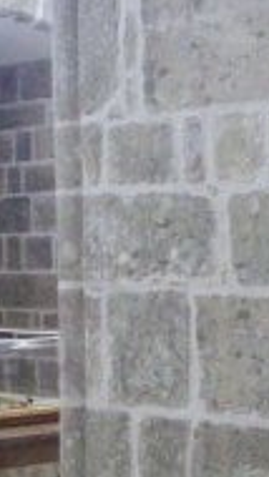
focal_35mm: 127
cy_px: 429
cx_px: 60
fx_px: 1609
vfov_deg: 16.7
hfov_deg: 9.5
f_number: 2.8
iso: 400
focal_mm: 6.2
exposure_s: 1/20
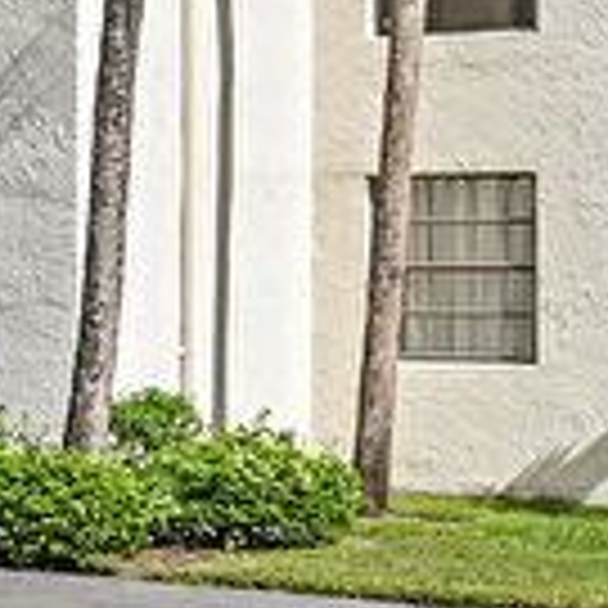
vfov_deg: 12.0
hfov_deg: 11.0
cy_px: -117
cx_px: -669
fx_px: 2842
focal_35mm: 143
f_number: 7.1
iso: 100
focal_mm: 14
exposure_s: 1/200
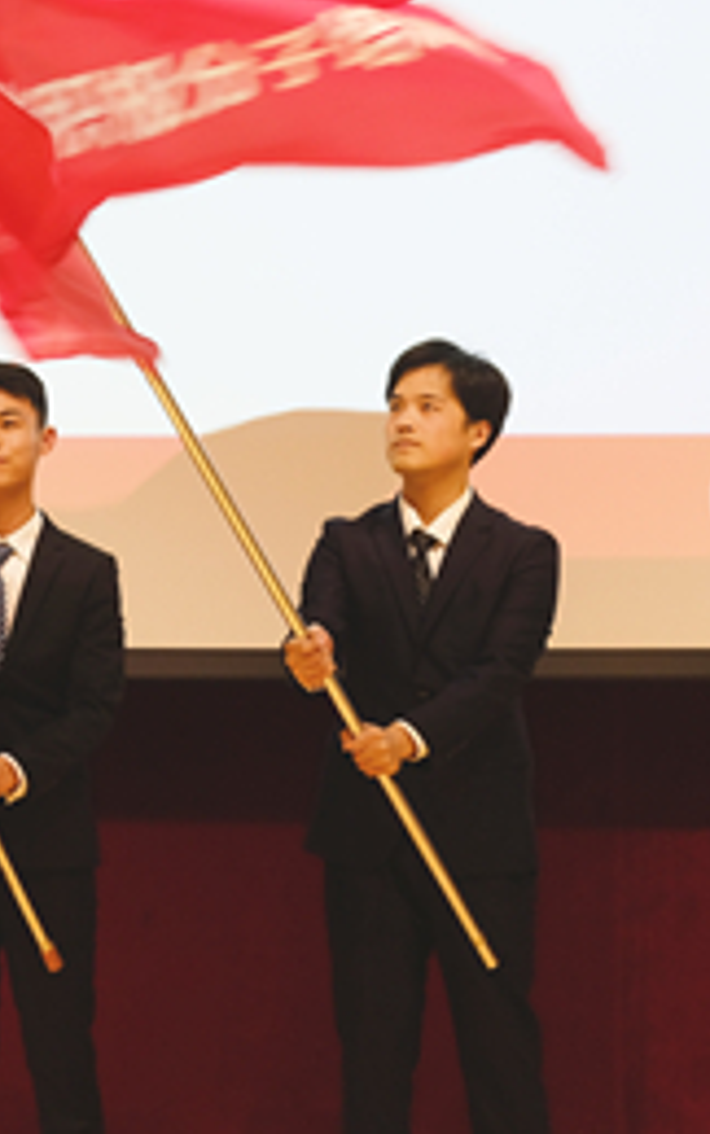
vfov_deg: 16.7
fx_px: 3868
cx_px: 162
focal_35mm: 125
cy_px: 499
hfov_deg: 10.5
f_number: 2.8
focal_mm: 35
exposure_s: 1/70
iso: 400
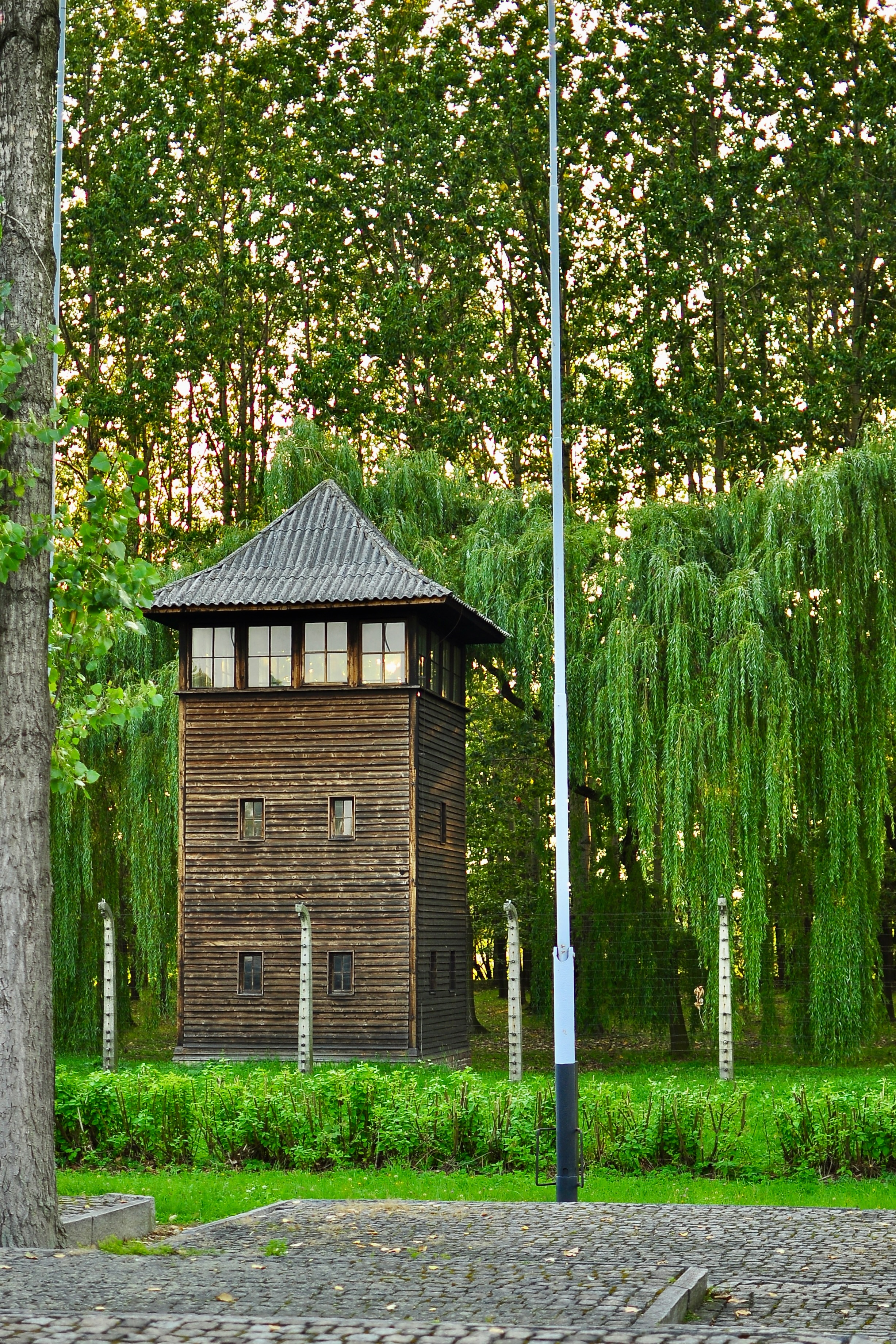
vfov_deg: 37.9
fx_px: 1960
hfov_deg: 25.7
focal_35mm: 52
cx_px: 448
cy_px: 672
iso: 100
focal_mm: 35
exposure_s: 1/320
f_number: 1.8
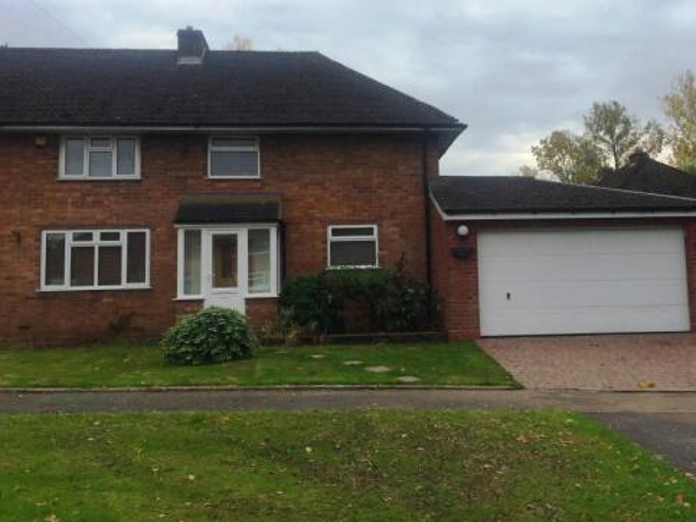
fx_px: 704
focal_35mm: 35
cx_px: 407
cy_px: 224
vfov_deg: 40.6
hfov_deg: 52.4
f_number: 2.2
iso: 32
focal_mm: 4.15
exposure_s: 1/1364
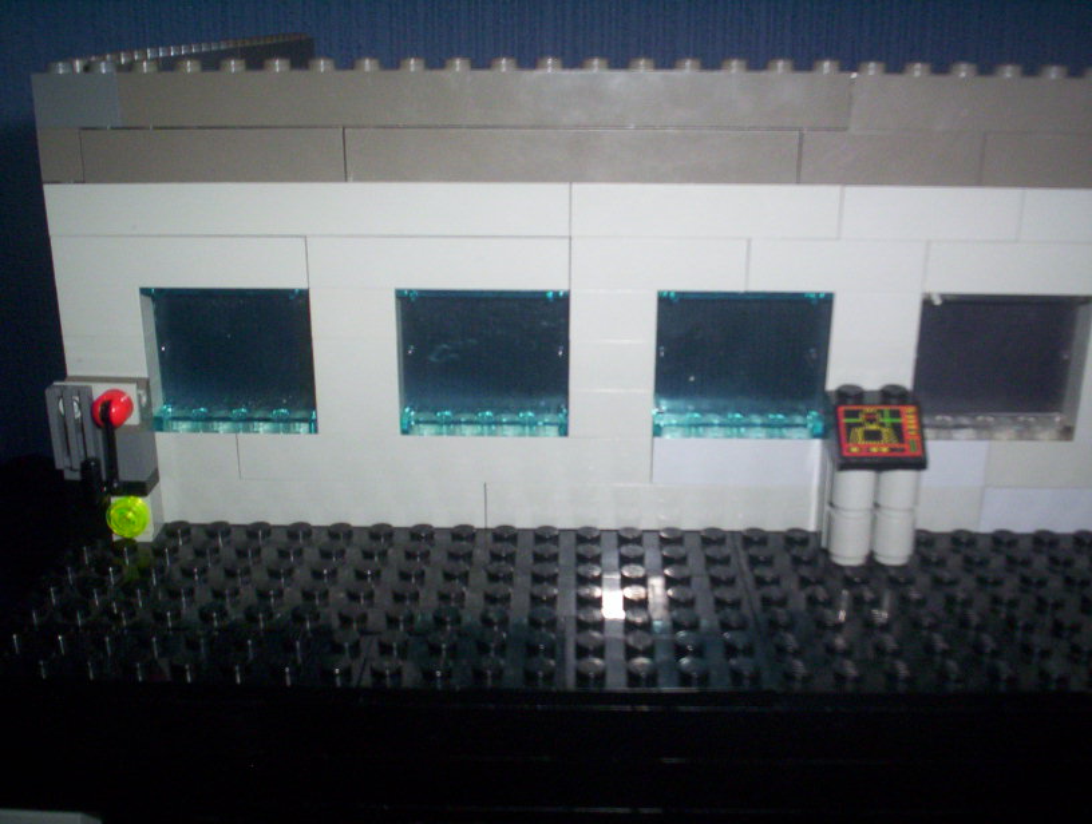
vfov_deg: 37.9
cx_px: 546
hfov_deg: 48.9
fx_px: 1202
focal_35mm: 38
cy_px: 412
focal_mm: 4.99
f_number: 4.5
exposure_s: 1/60
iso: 140
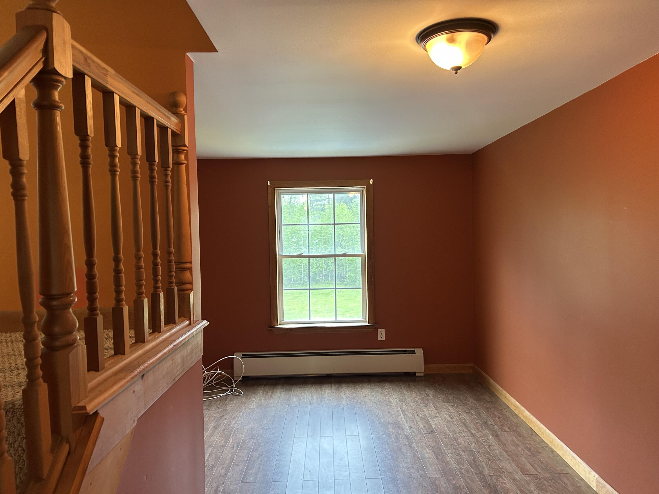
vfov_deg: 53.1
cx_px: 330
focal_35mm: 26
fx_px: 495
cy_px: 247
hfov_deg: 67.3
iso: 320
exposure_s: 1/60
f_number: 1.5
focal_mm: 5.7
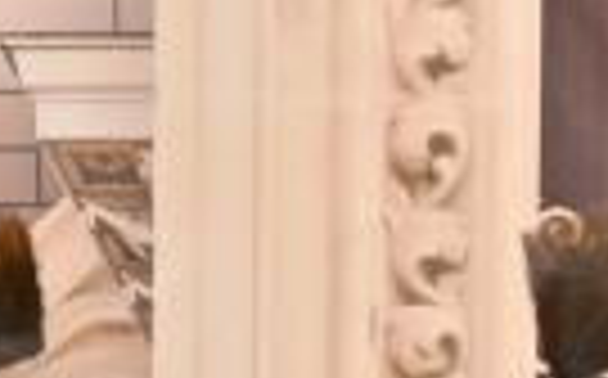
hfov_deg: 2.6
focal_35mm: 812
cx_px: 1585
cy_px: 292
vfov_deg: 1.6
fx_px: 13438
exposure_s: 1/400
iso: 400
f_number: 2.8
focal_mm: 70
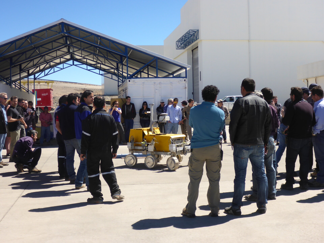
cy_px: 122
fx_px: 459
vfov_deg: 29.7
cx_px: 162
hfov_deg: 38.9
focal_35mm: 49
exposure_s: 1/500
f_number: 4.5
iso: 100
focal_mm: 8.4
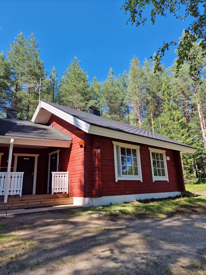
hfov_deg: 58.9
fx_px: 182
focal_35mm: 23
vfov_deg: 73.9
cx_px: 103
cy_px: 138
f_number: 1.8
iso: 50
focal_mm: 6.4
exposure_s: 1/323
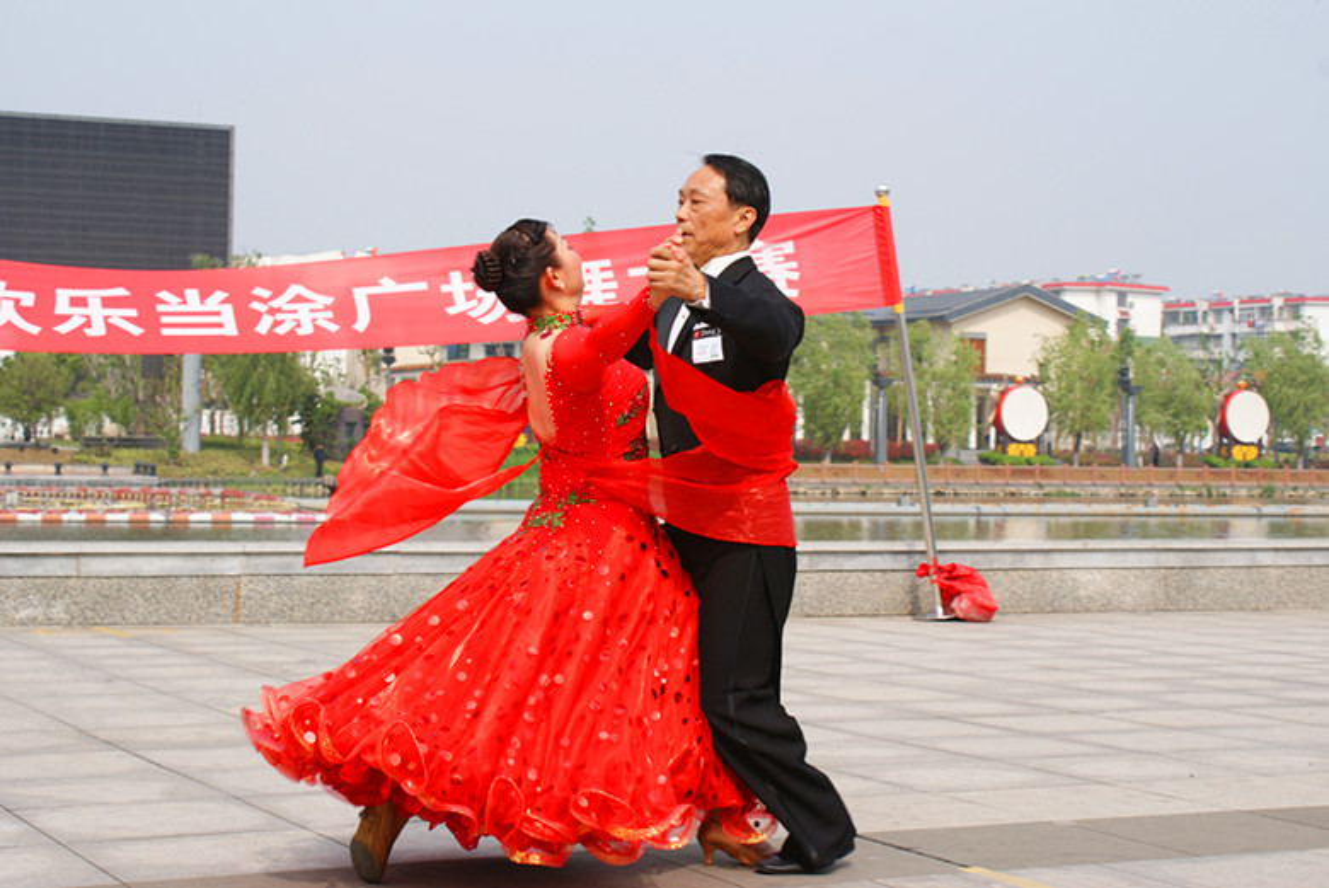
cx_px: 664
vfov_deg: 20.2
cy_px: 444
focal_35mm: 68
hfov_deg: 29.8
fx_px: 2493
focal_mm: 45
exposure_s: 1/160
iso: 100
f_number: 9
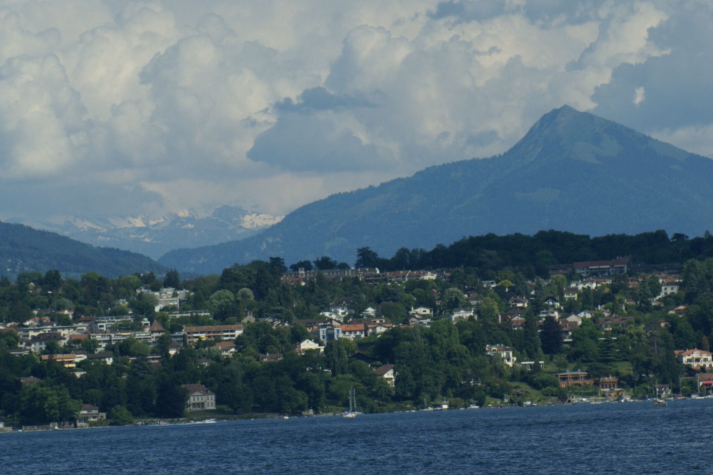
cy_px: 208
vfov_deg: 5.1
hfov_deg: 7.6
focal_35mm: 272
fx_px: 5386
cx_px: 338
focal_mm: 160
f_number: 11
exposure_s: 1/320
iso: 100
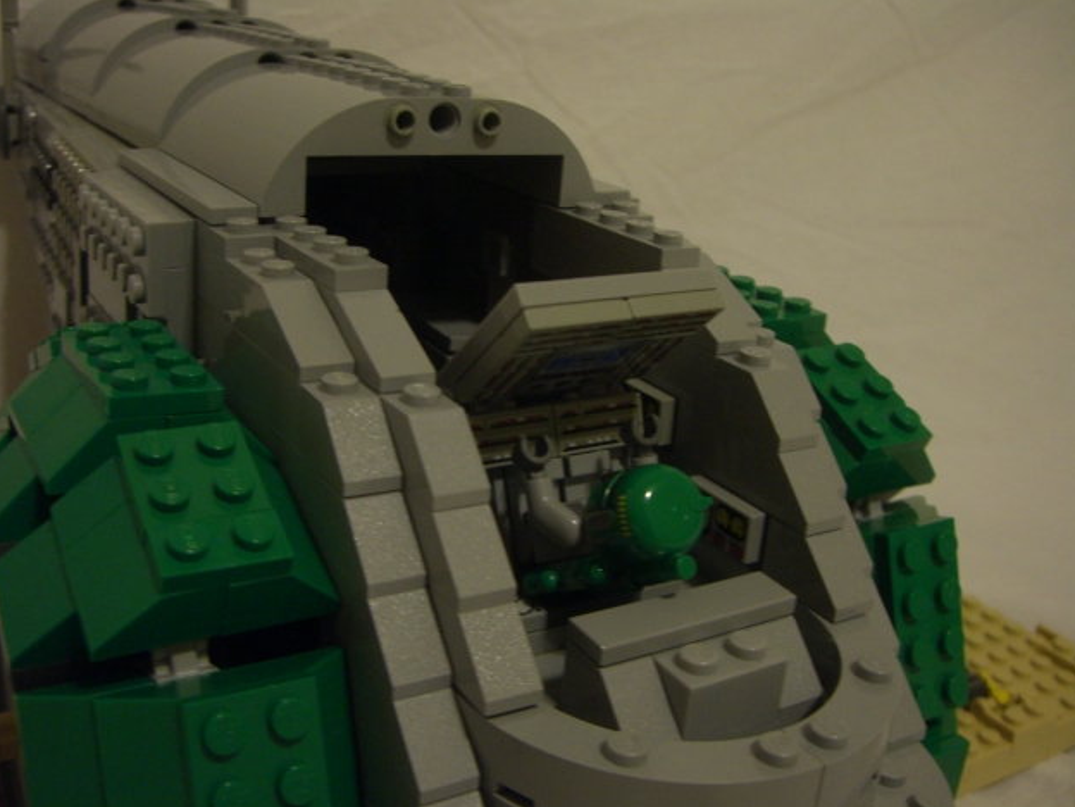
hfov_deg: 47.9
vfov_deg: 36.8
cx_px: 534
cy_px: 400
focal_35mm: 39
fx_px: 1211
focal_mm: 6.2
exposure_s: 1/8
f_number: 2.7
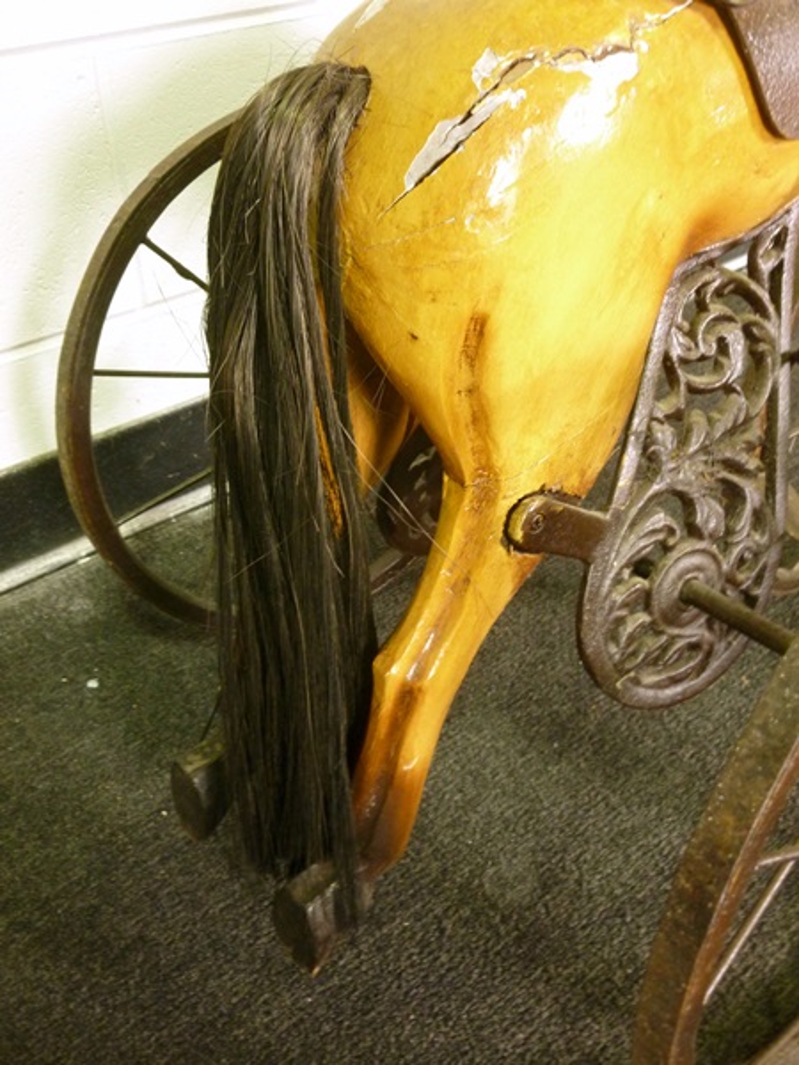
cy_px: 532
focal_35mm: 32
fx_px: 985
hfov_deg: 44.2
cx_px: 400
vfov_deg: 56.8
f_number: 3.5
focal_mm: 5.7
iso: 400
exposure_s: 1/15
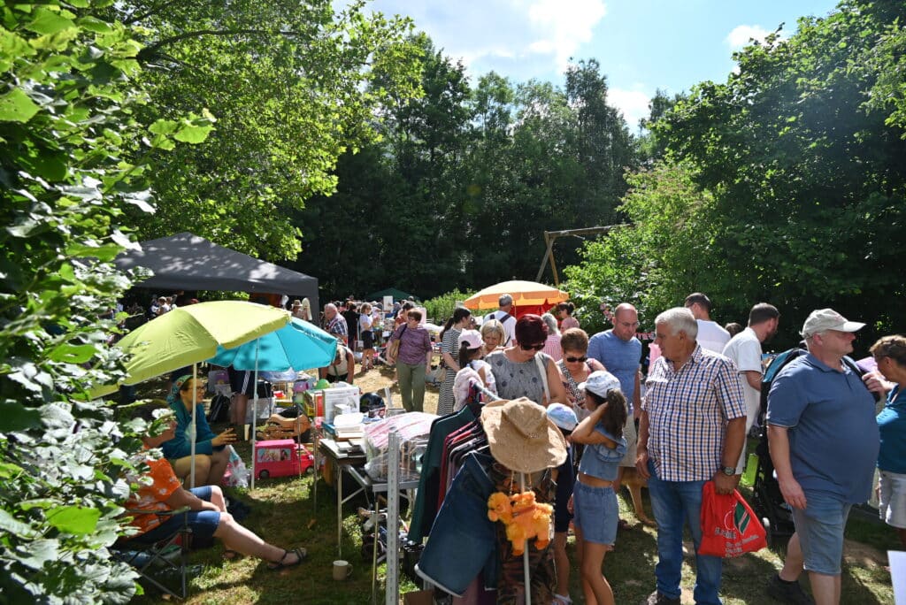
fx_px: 604
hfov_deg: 73.7
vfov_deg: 53.2
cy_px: 302
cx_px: 453
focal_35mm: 24
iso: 100
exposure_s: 1/320
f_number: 6.3
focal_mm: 24
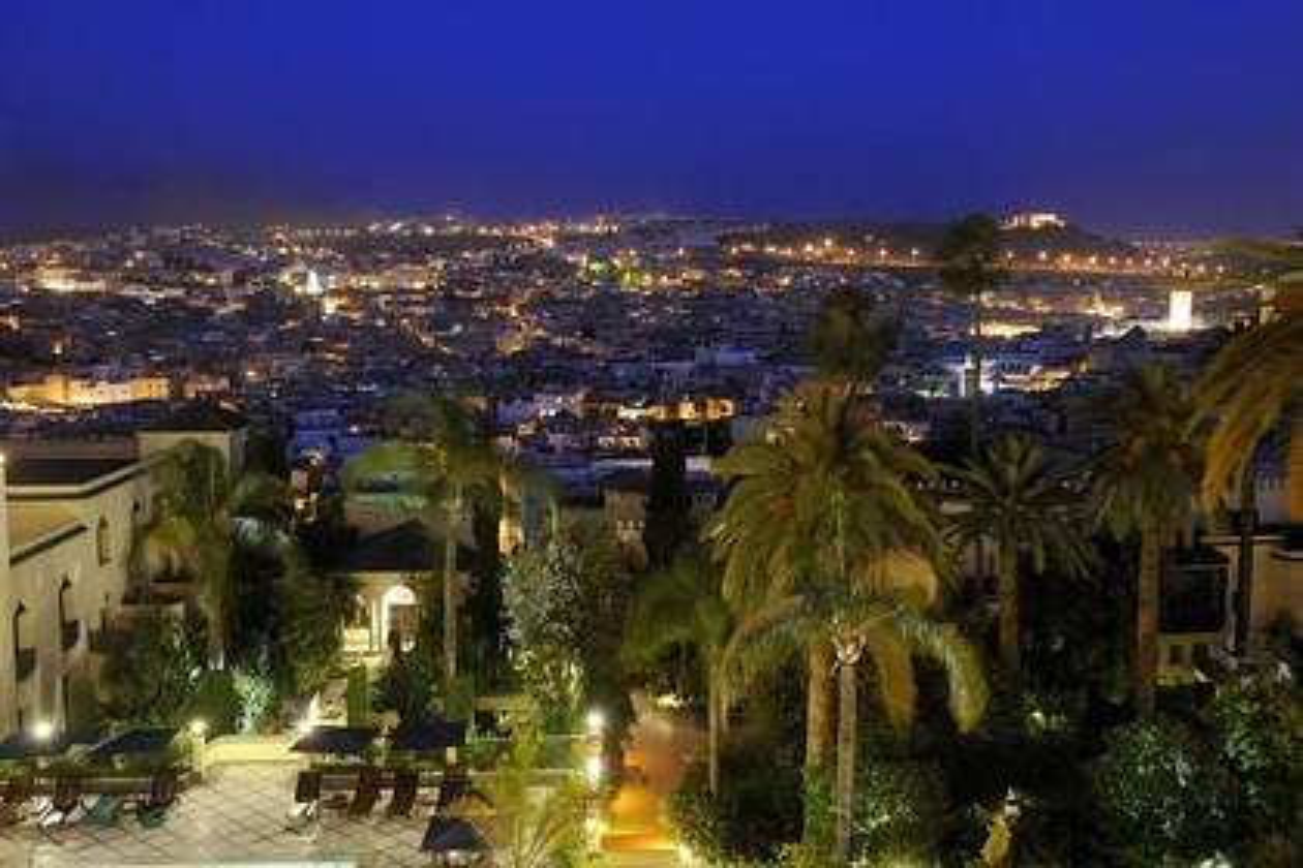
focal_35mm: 36
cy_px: 434
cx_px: 652
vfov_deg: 36.9
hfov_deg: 53.1
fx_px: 1303
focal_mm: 36
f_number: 6.3
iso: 200
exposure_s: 13
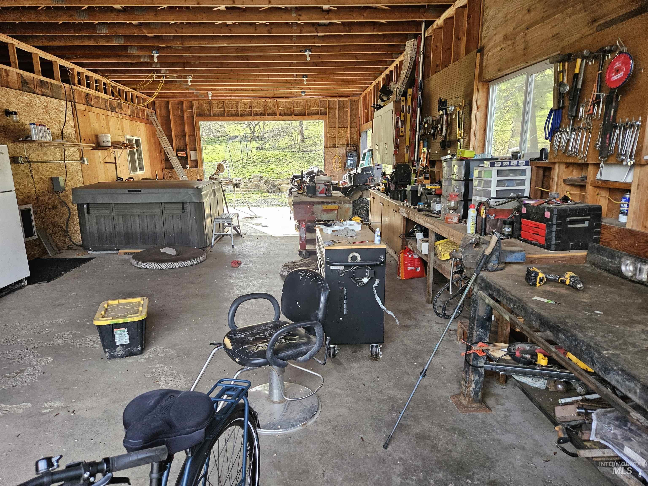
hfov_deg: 73.9
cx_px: 324
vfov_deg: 58.9
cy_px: 243
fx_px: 431
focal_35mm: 23
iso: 250
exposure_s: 1/359
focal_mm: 5.4
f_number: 1.8
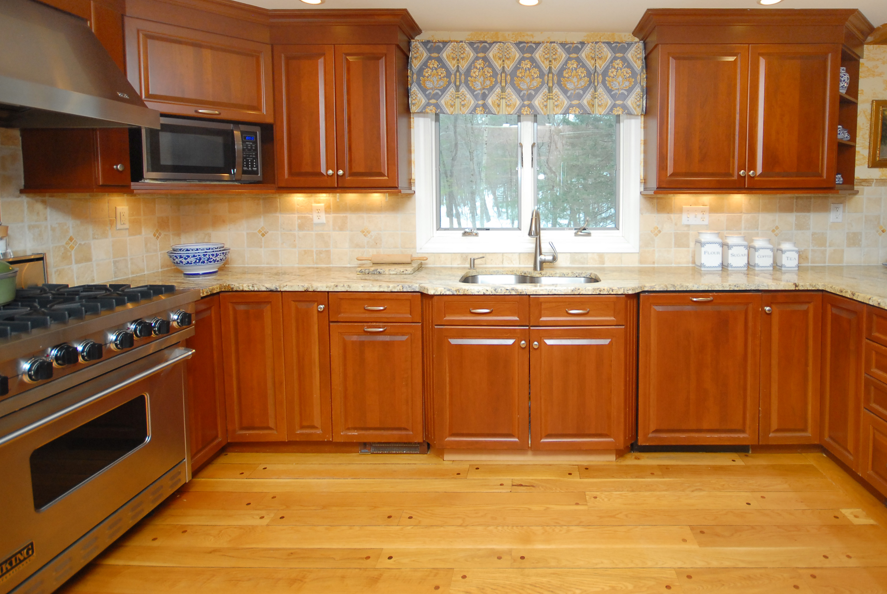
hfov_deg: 85.7
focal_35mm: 19
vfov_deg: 63.9
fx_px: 469
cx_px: 533
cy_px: 230
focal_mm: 10
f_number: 4
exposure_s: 1/60
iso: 400
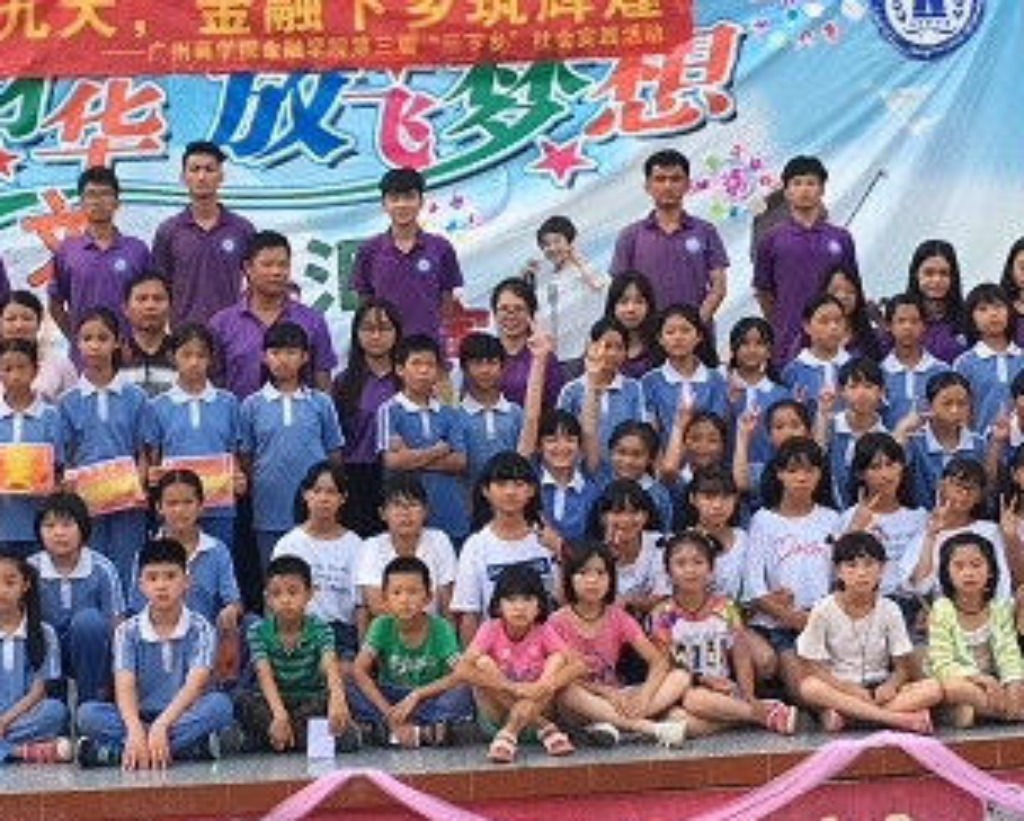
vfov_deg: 18.3
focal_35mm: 84
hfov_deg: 22.6
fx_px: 2548
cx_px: 301
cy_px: 410
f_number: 2.2
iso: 32
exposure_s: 1/33
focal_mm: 4.15
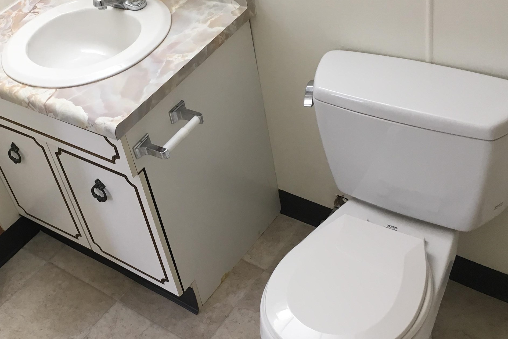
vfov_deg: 27.5
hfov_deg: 39.4
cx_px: 138
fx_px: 691
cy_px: 150
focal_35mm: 49
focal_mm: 4.15
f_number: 2.2
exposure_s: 1/30
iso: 50
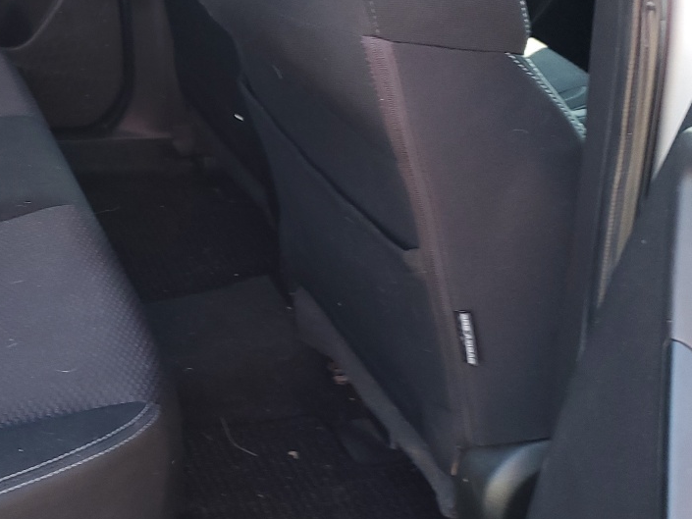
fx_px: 1180
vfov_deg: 24.8
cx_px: 80
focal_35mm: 59
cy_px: 234
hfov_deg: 31.3
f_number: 1.5
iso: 63
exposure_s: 1/120
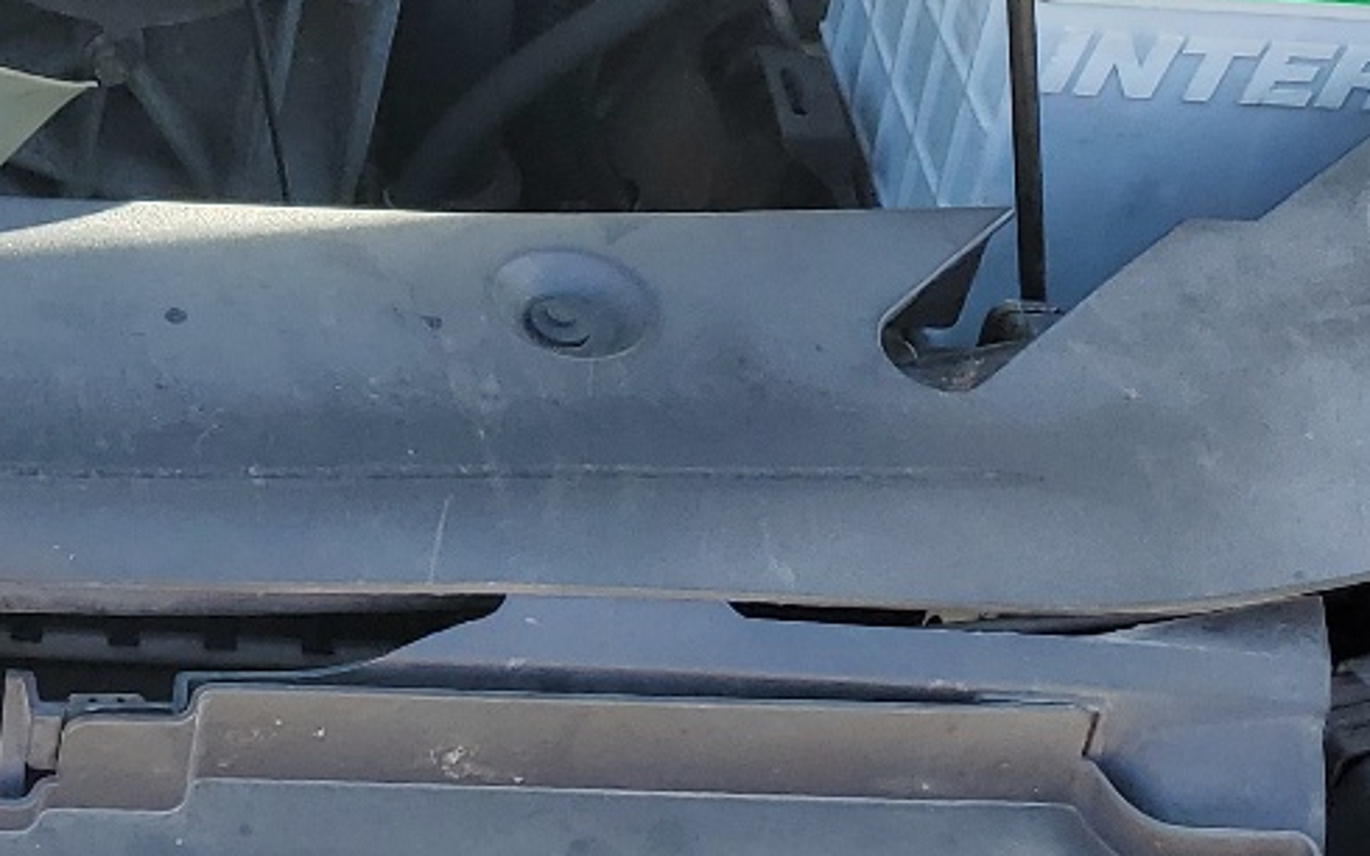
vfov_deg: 13.4
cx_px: -187
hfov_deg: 21.7
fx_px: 3360
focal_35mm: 90
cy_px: -576
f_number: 1.5
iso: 50
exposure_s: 1/625
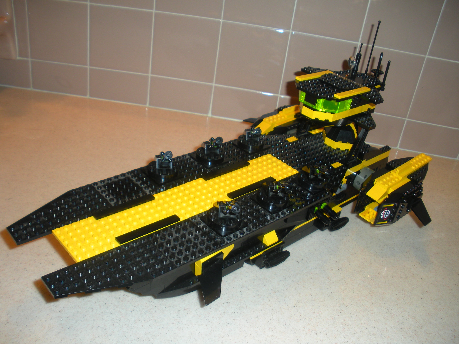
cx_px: 230
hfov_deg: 51.4
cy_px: 172
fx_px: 477
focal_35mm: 36
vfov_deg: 39.7
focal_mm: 6.3
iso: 64
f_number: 3.5
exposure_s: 1/30
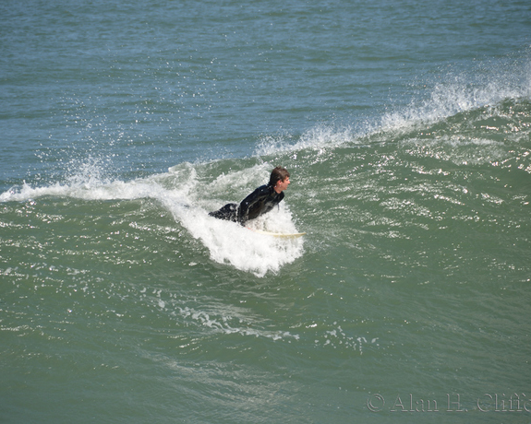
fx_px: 5375
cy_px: 212
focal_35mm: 342
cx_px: 259
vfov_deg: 4.5
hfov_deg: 5.7
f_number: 5.6
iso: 100
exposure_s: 1/500
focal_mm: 200
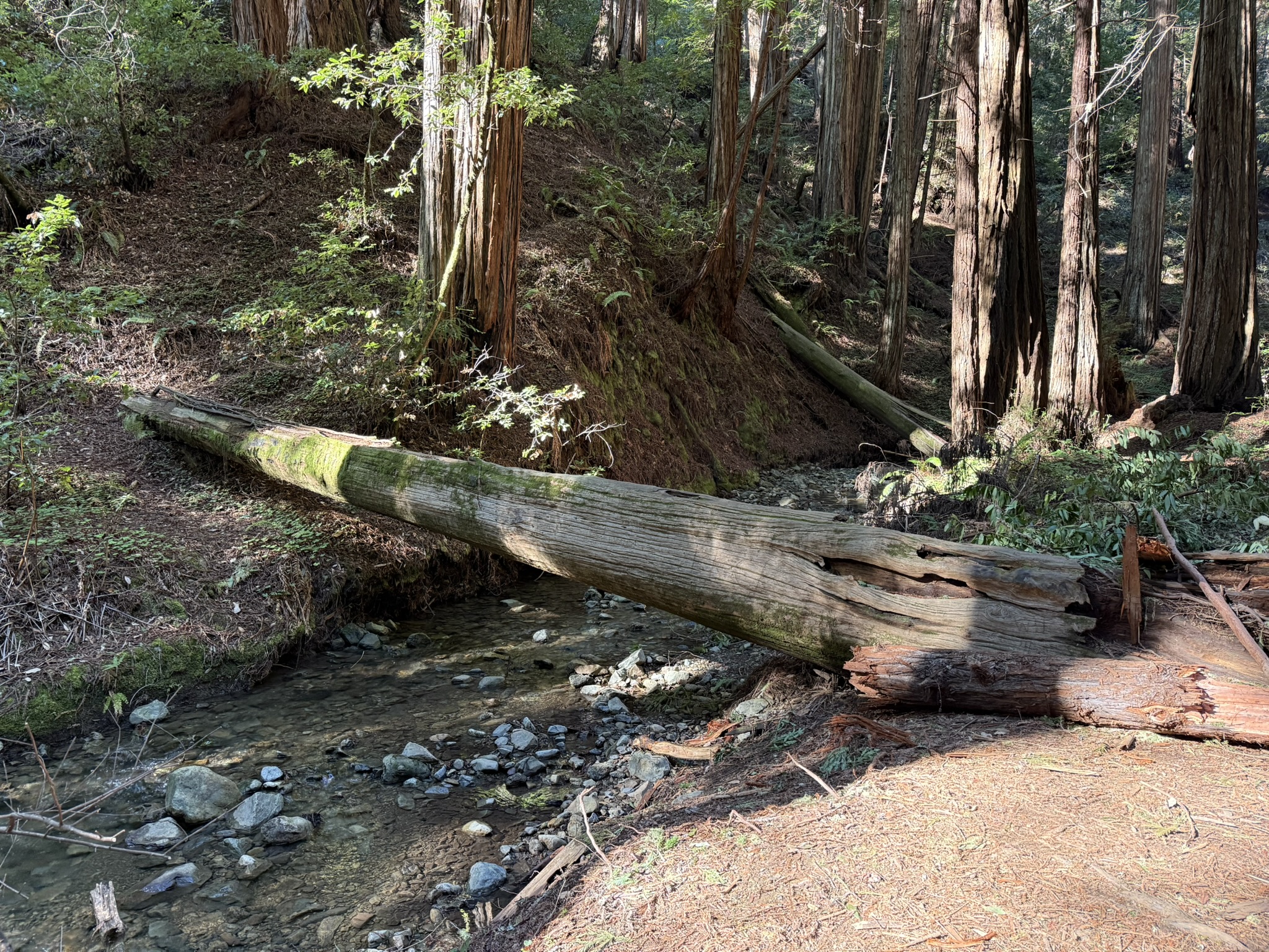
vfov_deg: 56.8
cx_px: 634
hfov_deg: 71.6
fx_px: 880
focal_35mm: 24
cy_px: 476
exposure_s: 1/60
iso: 320
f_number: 1.78
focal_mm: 6.76
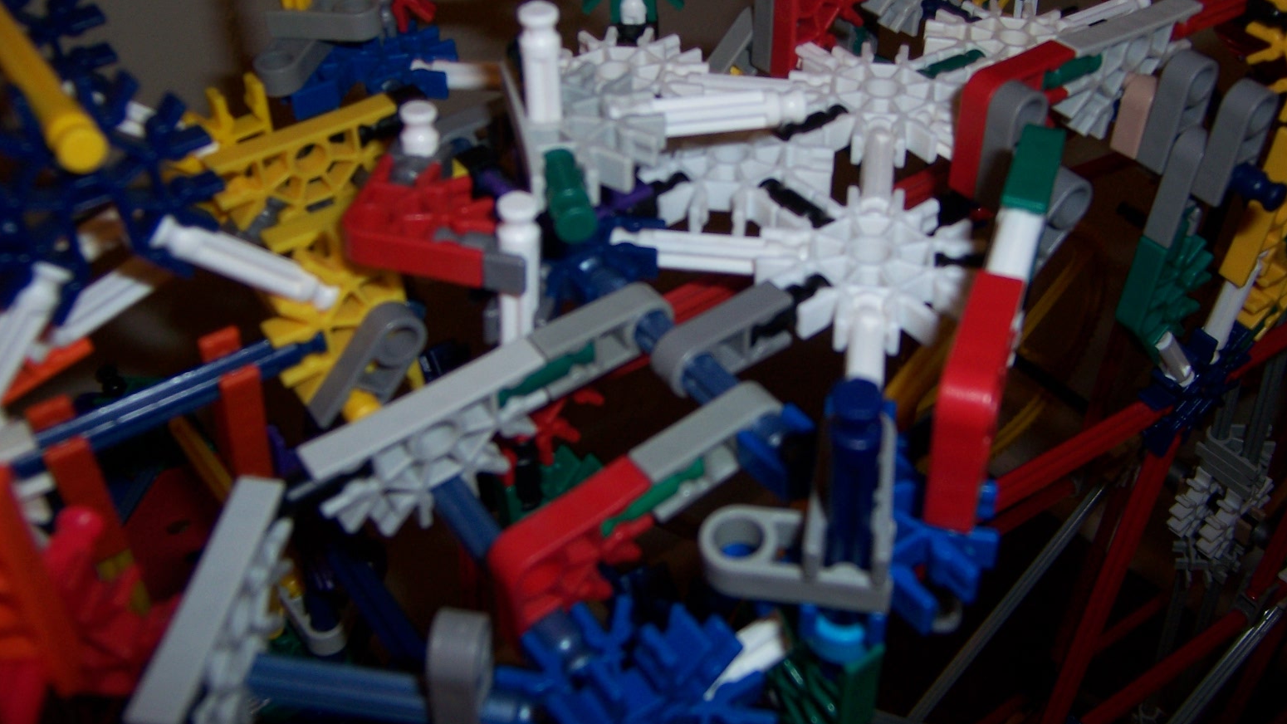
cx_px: 644
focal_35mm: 36
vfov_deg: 32.6
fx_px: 1229
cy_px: 257
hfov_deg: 55.3
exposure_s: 1/60
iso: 80
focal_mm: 5.5
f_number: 2.8
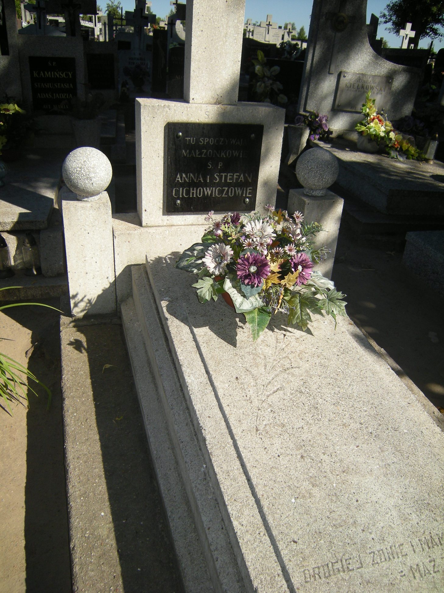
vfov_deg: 63.4
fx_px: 479
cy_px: 296
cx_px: 222
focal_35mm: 28
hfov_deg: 49.7
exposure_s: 1/307
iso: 91
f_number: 5.6
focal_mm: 4.7
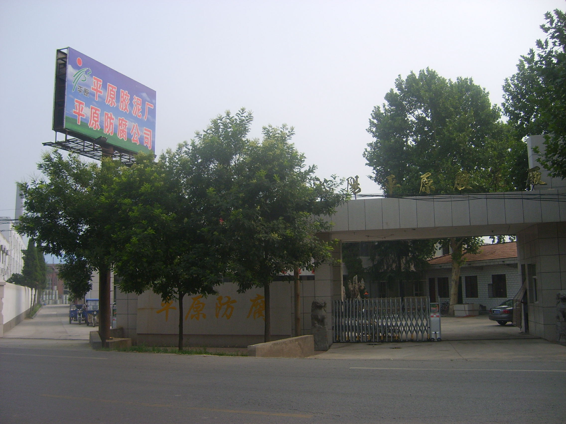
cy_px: 212
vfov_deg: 40.7
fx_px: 572
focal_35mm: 35
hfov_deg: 52.6
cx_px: 283
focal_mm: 5.8
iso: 50
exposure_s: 1/1000
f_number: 2.8
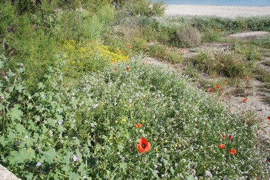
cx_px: 135
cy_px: 90
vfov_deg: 47.9
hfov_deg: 67.4
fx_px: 202
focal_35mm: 27
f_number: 7.1
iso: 200
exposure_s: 1/320
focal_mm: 18
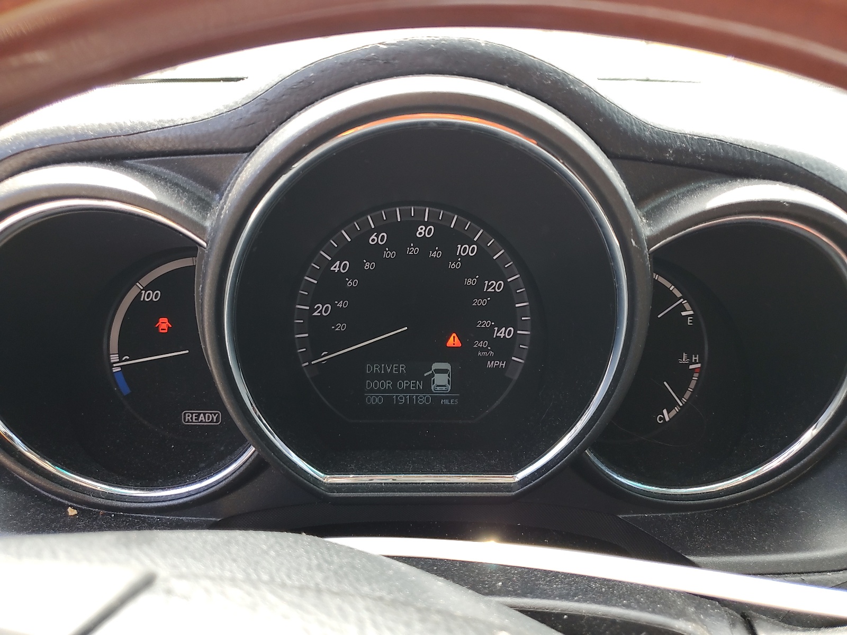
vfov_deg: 53.1
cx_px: 424
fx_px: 636
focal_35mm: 26
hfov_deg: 67.3
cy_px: 318
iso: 50
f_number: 1.5
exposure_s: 1/147
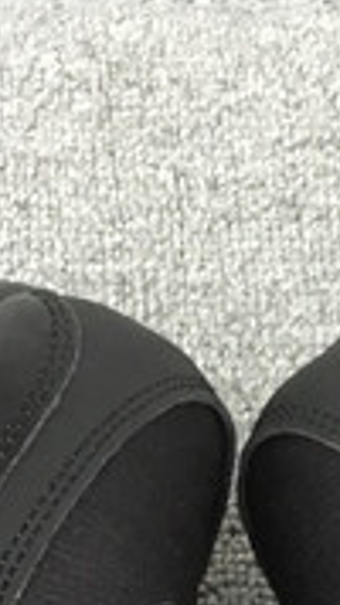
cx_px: 218
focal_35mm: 171
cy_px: 1028
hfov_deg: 7.1
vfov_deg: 11.8
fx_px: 2743
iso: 64
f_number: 2.4
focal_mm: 3.3
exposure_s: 1/33
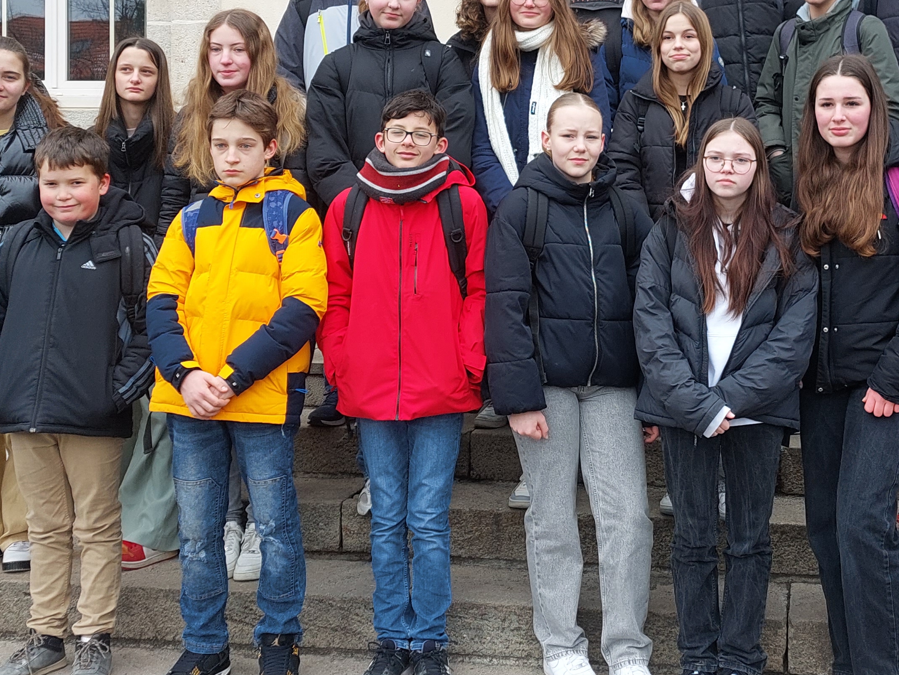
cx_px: 630
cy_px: 156
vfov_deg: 27.6
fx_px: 1351
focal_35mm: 52
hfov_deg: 36.3
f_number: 1.8
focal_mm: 5.23
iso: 25
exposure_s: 1/102
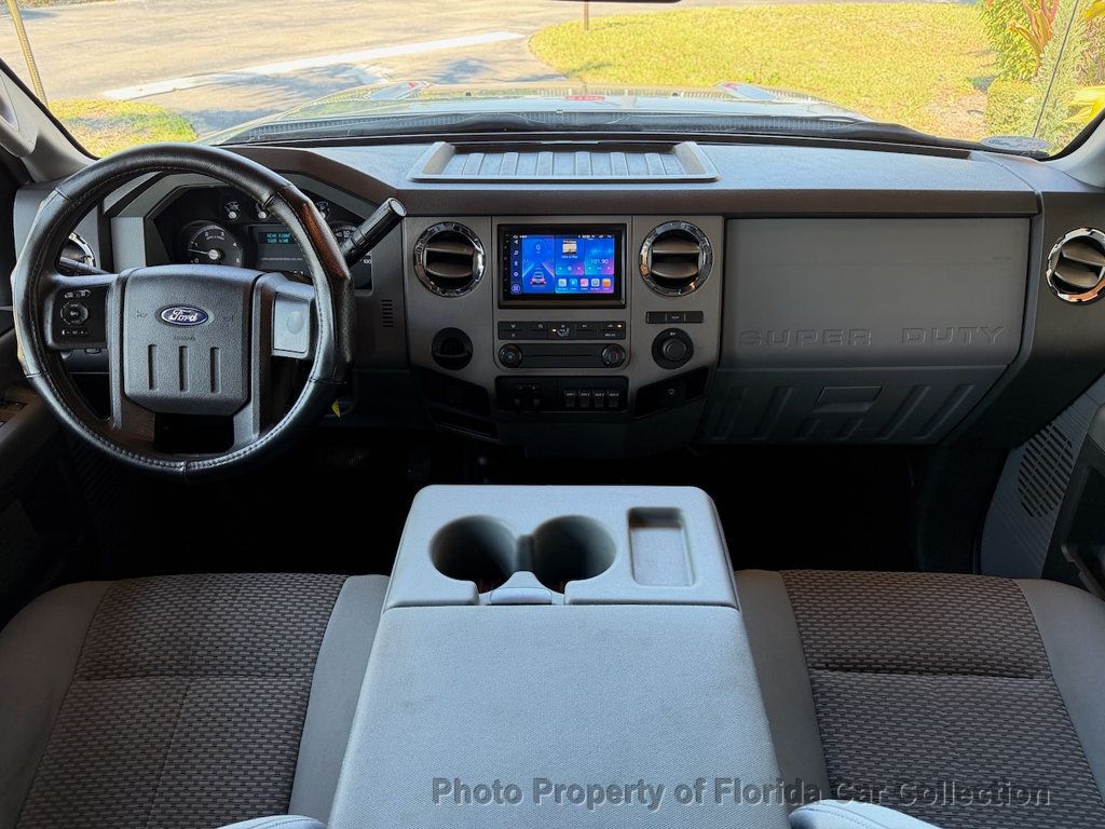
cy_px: 414
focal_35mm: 24
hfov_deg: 71.6
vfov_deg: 56.8
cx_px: 552
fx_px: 766
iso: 200
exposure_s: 1/107
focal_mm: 6.76
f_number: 1.78
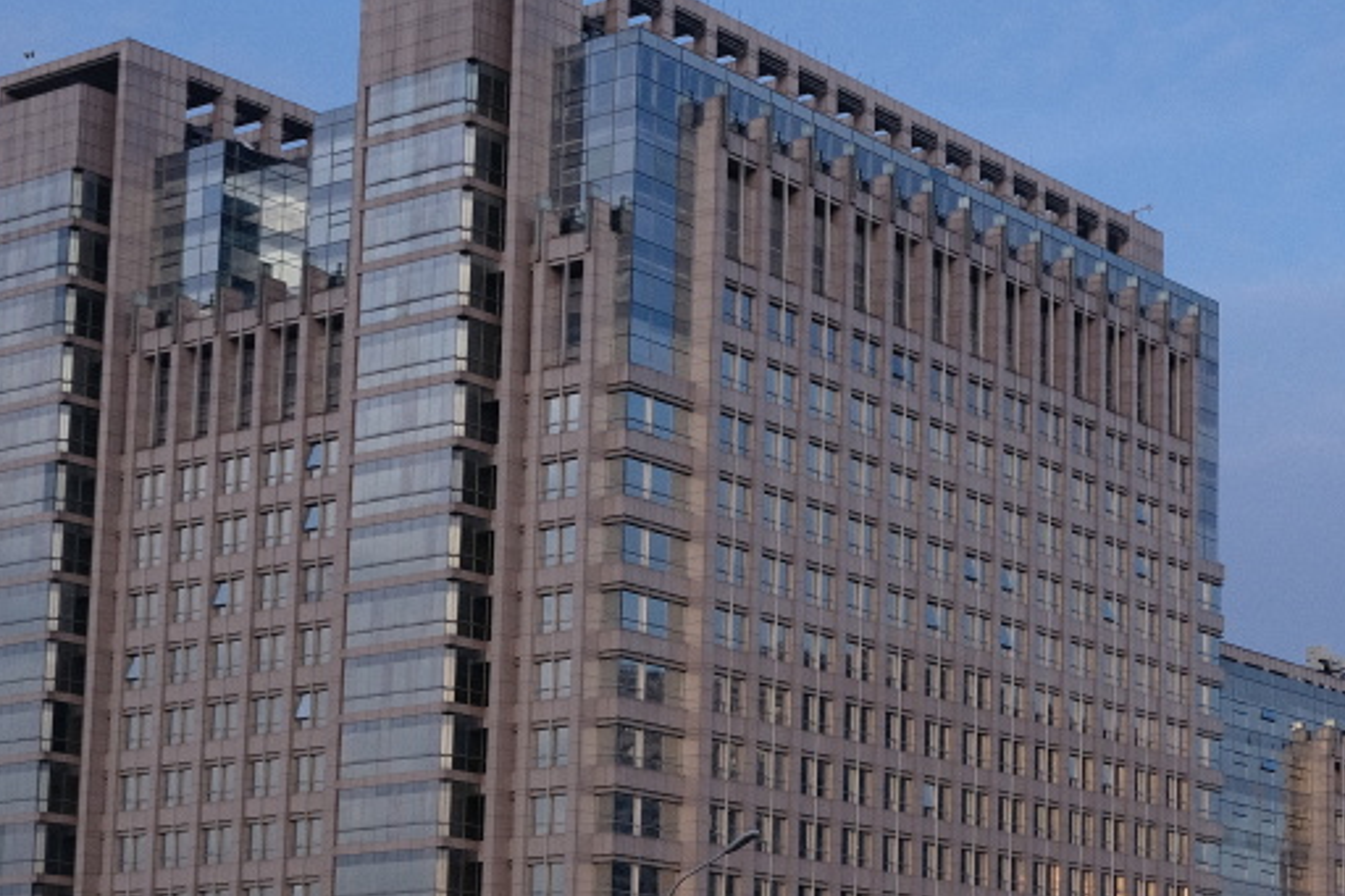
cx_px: 1222
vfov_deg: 17.9
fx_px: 2801
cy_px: 791
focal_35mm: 75
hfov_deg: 26.1
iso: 640
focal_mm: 21.2
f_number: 5.6
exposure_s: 1/450
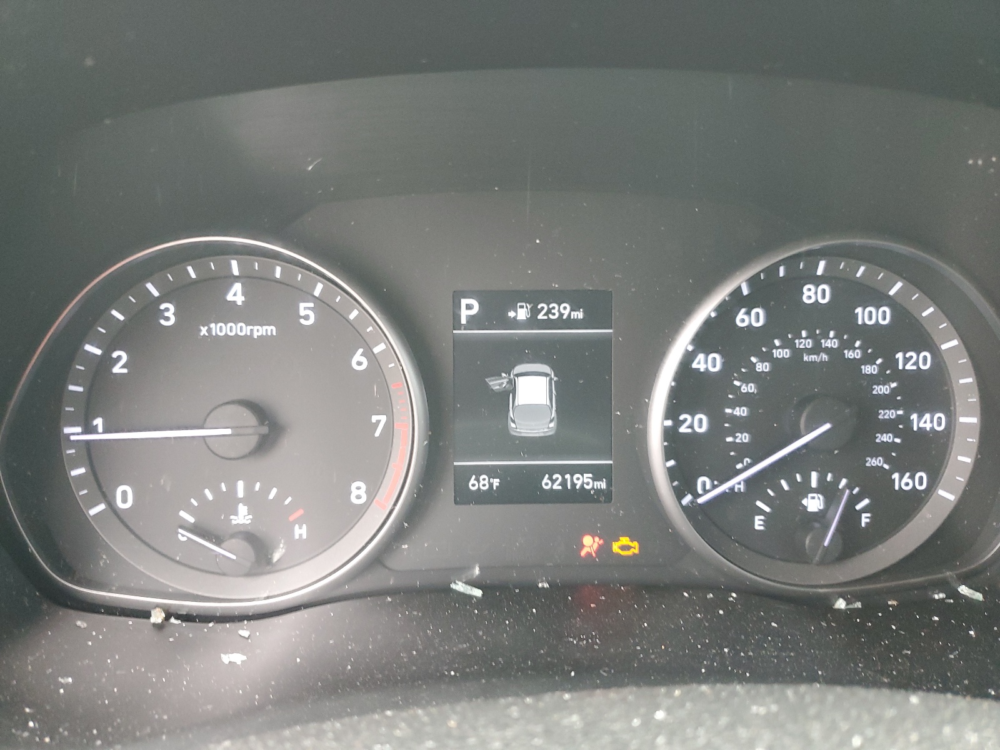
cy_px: 375
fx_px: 751
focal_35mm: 26
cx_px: 500
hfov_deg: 67.3
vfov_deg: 53.1
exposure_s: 1/60.2
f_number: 1.5
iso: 243
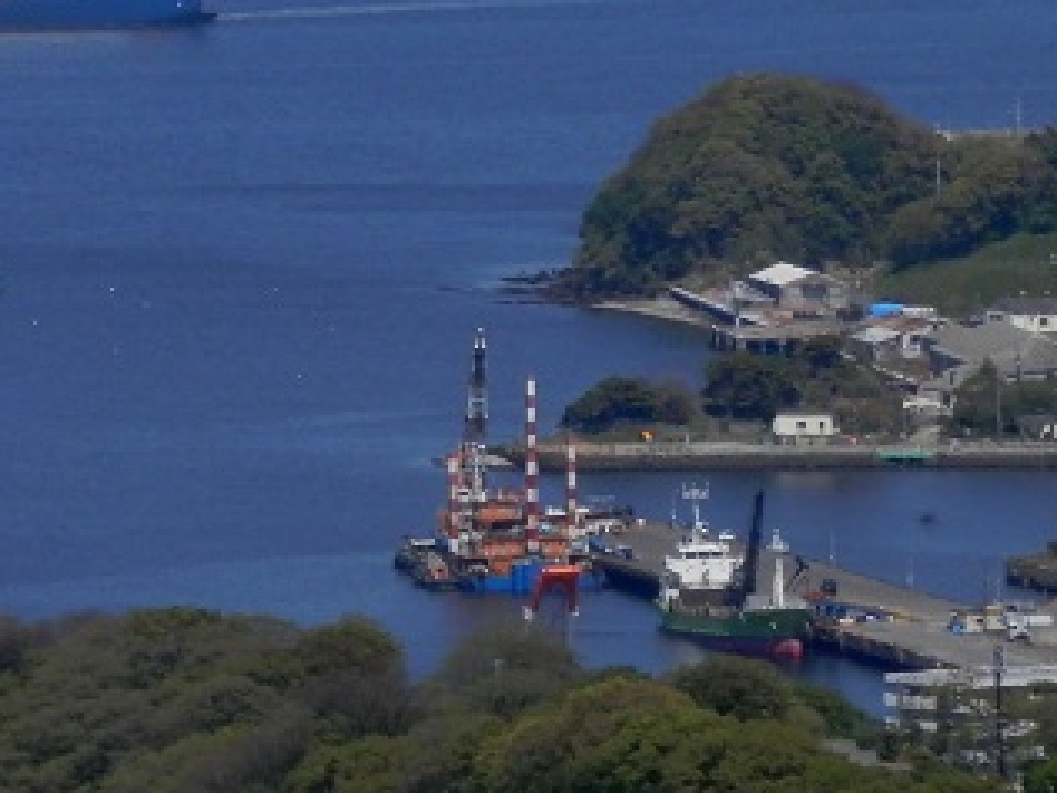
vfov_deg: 2.6
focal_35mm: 569
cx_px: -64
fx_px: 17374
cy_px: 485
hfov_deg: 3.5
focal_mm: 40.2
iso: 80
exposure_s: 1/640
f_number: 6.1
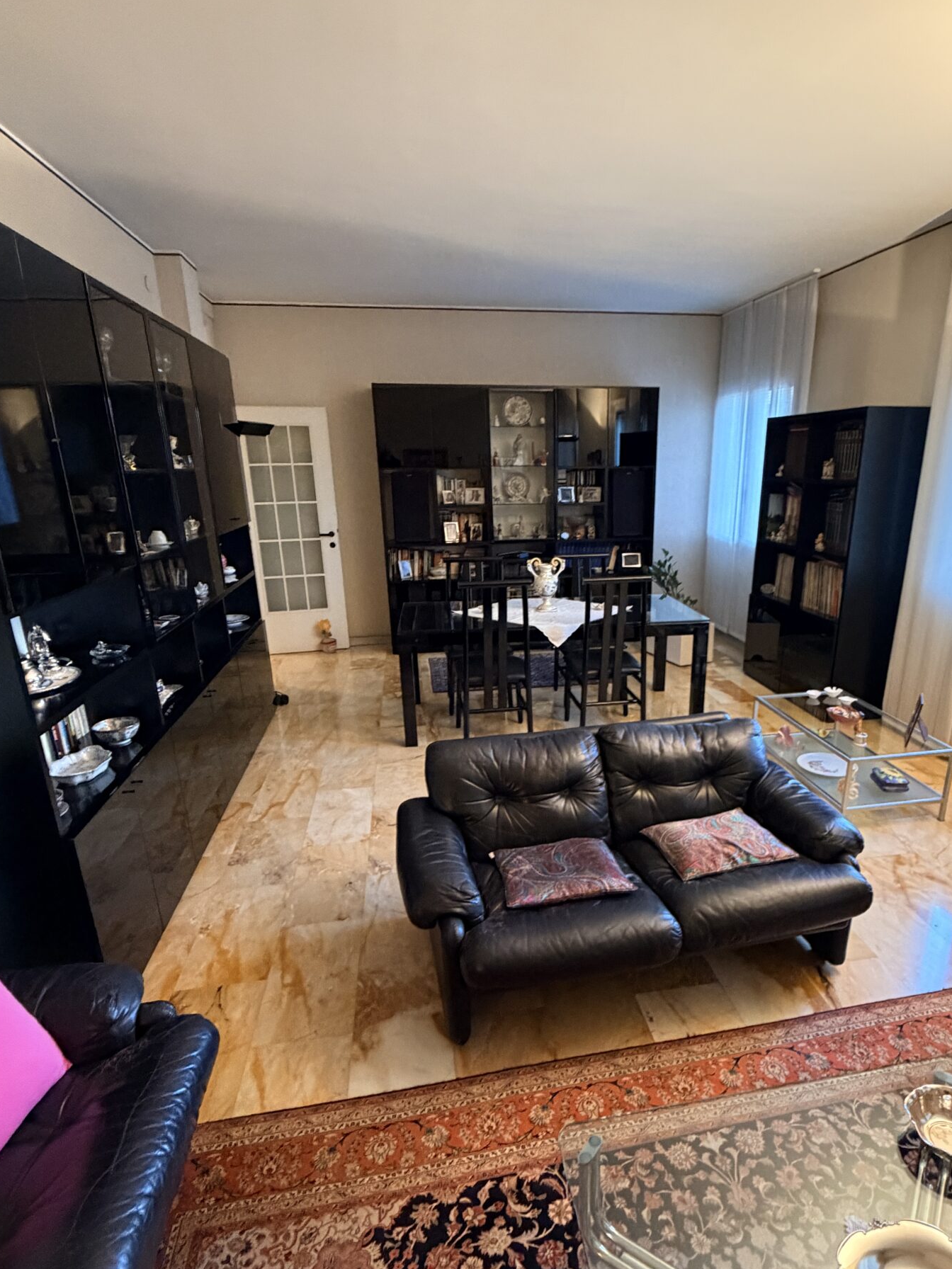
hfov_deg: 65.6
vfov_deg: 81.4
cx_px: 547
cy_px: 705
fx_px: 733
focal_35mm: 20
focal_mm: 2.22
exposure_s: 1/50
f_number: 2.2
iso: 500
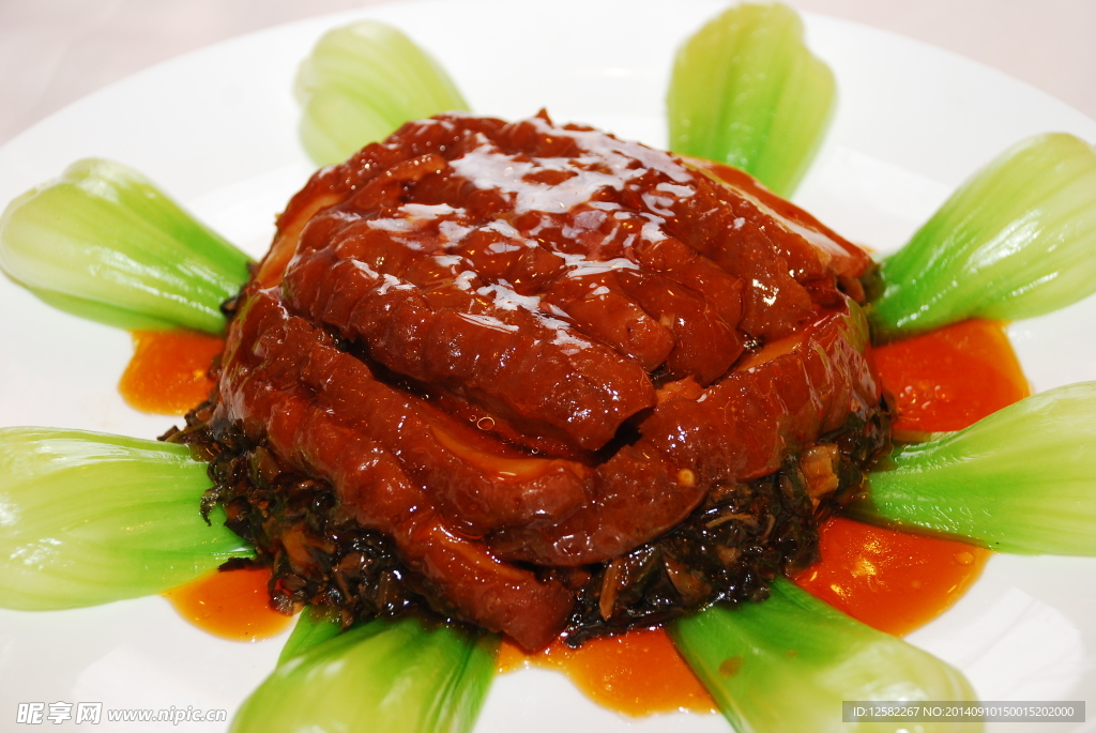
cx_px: 548
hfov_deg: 21.9
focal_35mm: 93
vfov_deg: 14.7
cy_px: 366
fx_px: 2834
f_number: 5.3
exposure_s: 1/60
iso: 250
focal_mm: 62
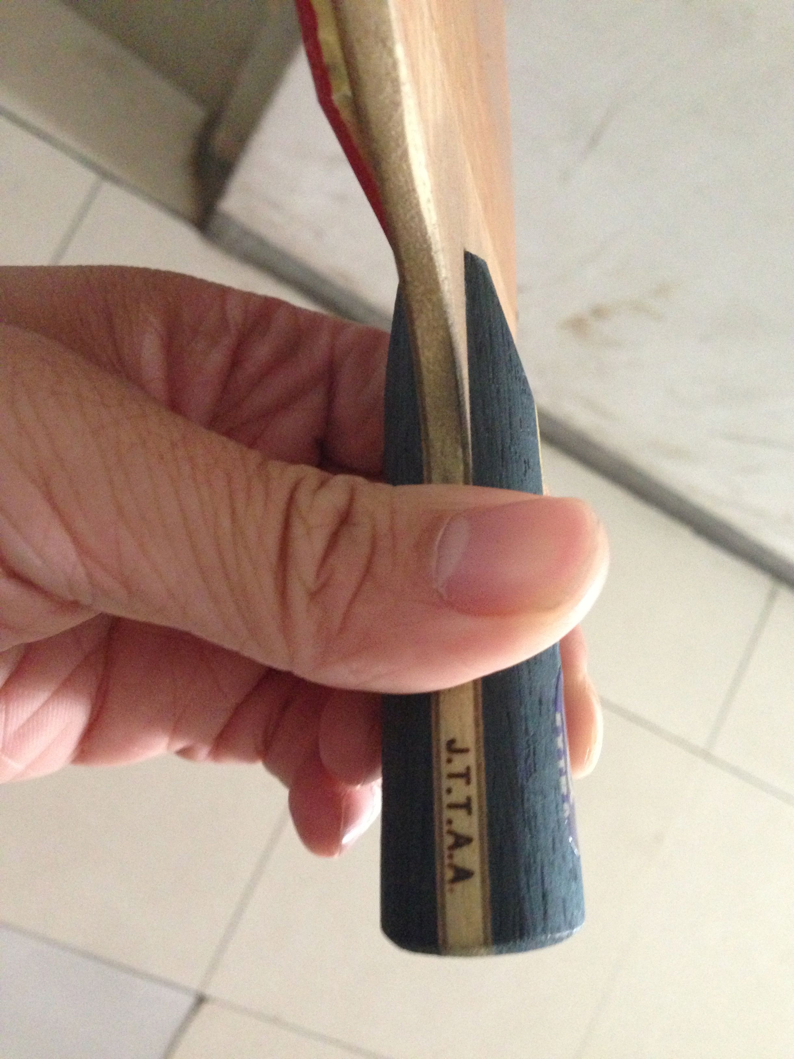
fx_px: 1009
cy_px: 530
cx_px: 397
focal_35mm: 33
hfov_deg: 42.9
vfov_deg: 55.4
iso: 500
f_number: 2.4
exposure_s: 1/15
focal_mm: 4.13
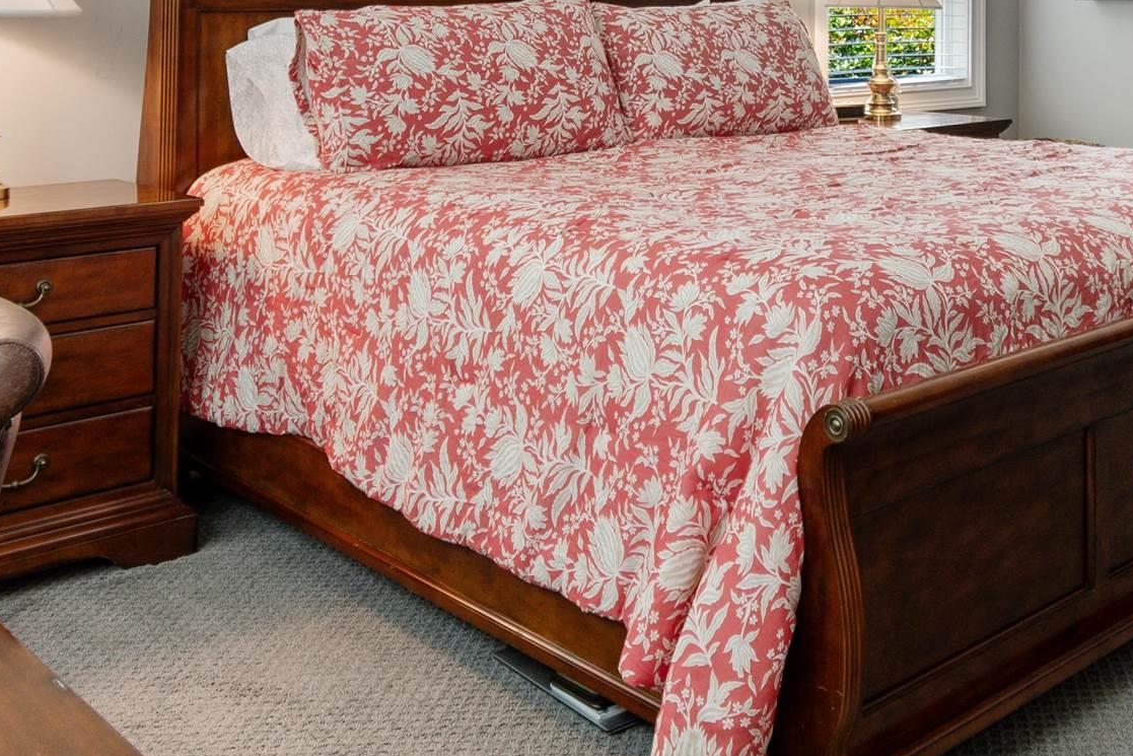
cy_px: -33
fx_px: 1385
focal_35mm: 44
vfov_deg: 28.3
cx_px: 740
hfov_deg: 44.0
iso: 100
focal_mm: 11
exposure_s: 1/8
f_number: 4.8
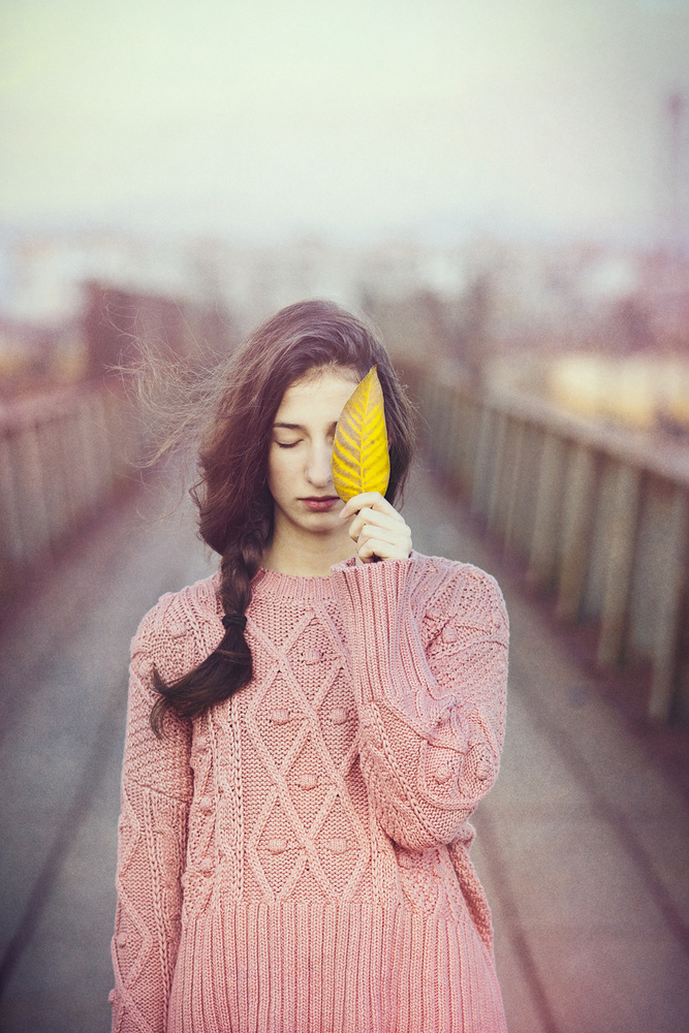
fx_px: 3874
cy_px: 516
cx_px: 344
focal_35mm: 135
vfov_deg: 15.2
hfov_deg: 10.2
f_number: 4
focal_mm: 135
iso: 100
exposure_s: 1/500
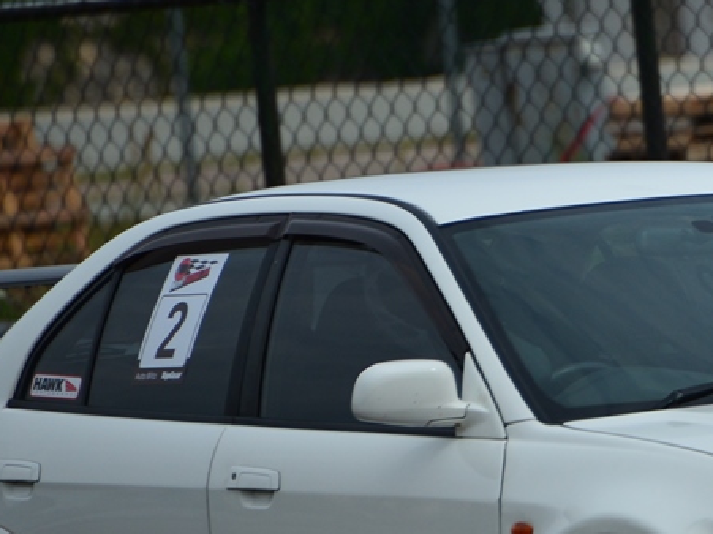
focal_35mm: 866
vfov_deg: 1.7
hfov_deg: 2.3
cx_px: 896
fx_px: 17833
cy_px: 493
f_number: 5.6
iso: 400
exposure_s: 1/3200
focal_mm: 300
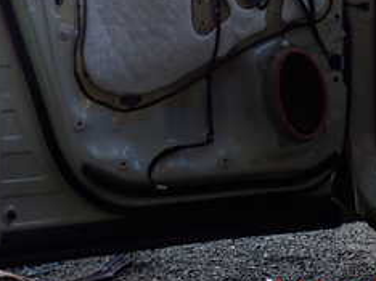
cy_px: -45
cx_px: 157
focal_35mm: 77
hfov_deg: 25.3
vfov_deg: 18.2
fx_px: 836
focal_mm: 5.4
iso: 100
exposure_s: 1/160
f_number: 3.2
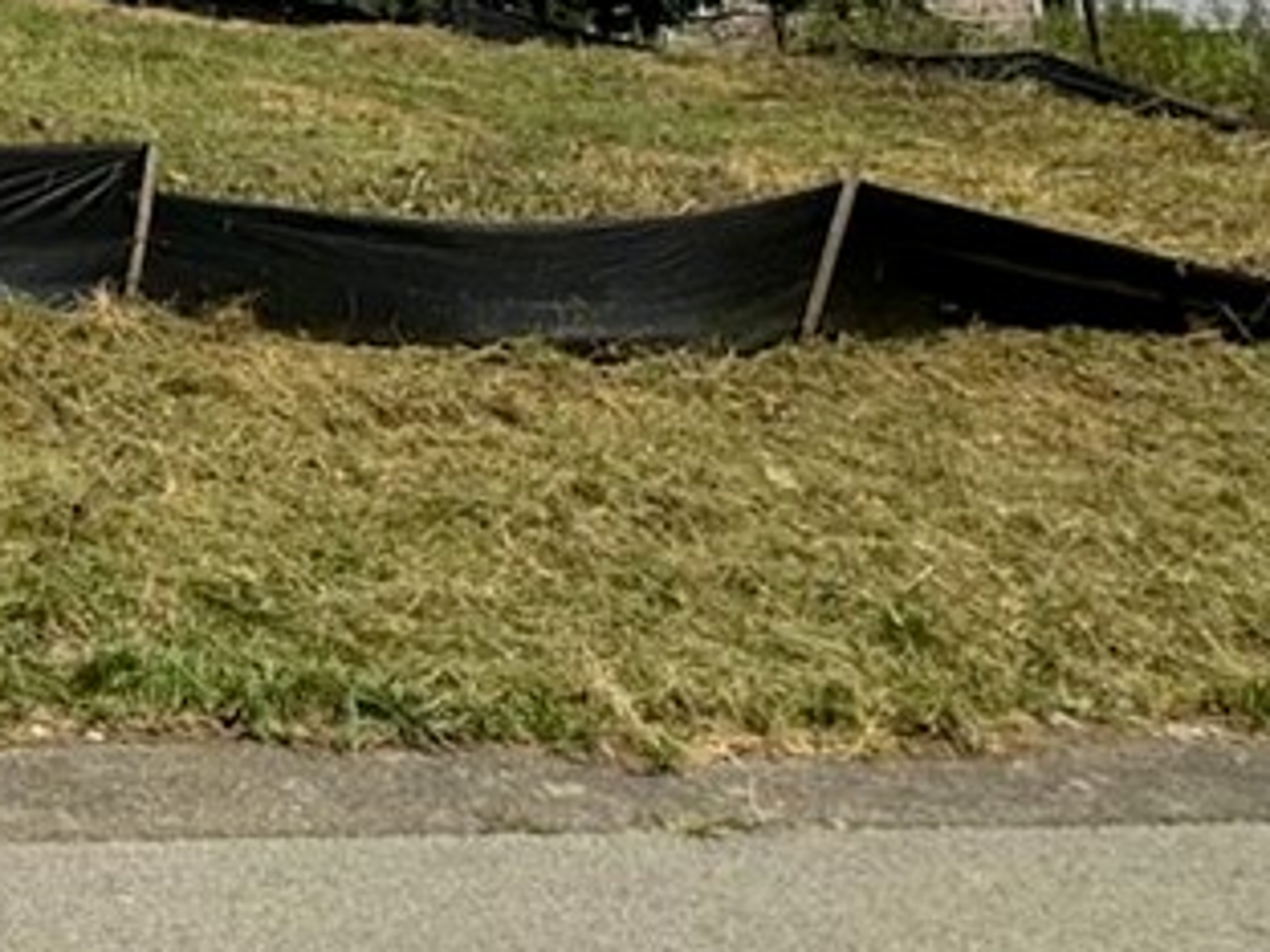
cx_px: -448
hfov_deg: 30.6
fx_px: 1688
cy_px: -159
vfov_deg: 28.0
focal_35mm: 46
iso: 40
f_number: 2.2
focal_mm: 2.22
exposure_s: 1/2584
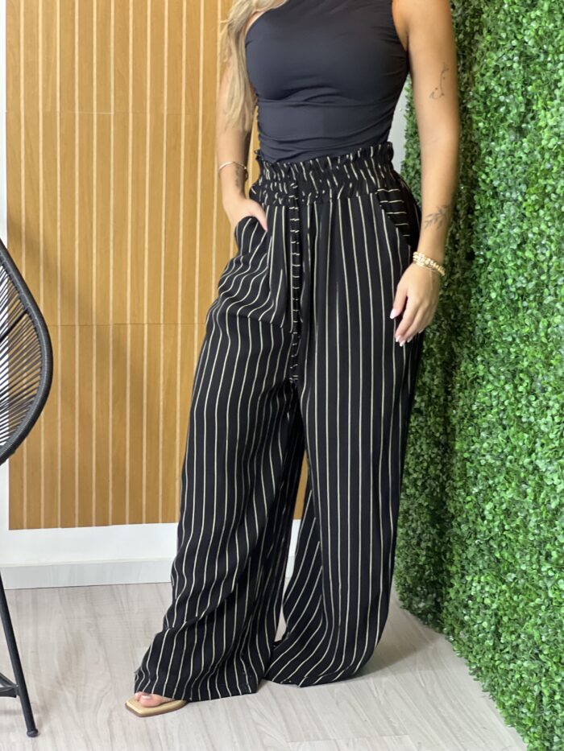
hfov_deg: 19.1
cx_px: 282
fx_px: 1672
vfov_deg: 25.3
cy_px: 376
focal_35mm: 77
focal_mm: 9
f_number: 2.8
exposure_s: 1/60
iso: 160
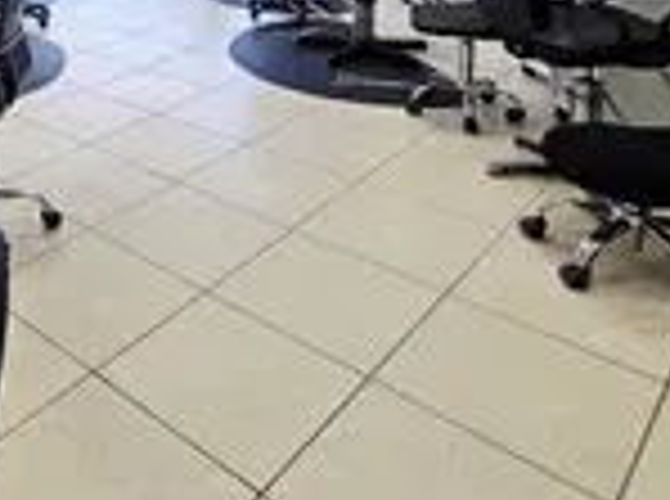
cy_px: -72
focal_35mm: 35
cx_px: 4
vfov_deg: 34.1
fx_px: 676
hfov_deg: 44.9
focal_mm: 2.2
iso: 64
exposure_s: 1/120
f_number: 2.2
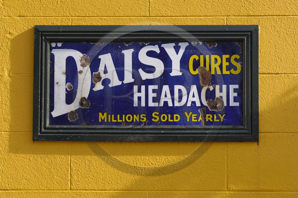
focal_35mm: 105
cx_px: 149
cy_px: 99
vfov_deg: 13.0
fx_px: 868
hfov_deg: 19.5
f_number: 6.3
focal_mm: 70
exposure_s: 1/180
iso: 100
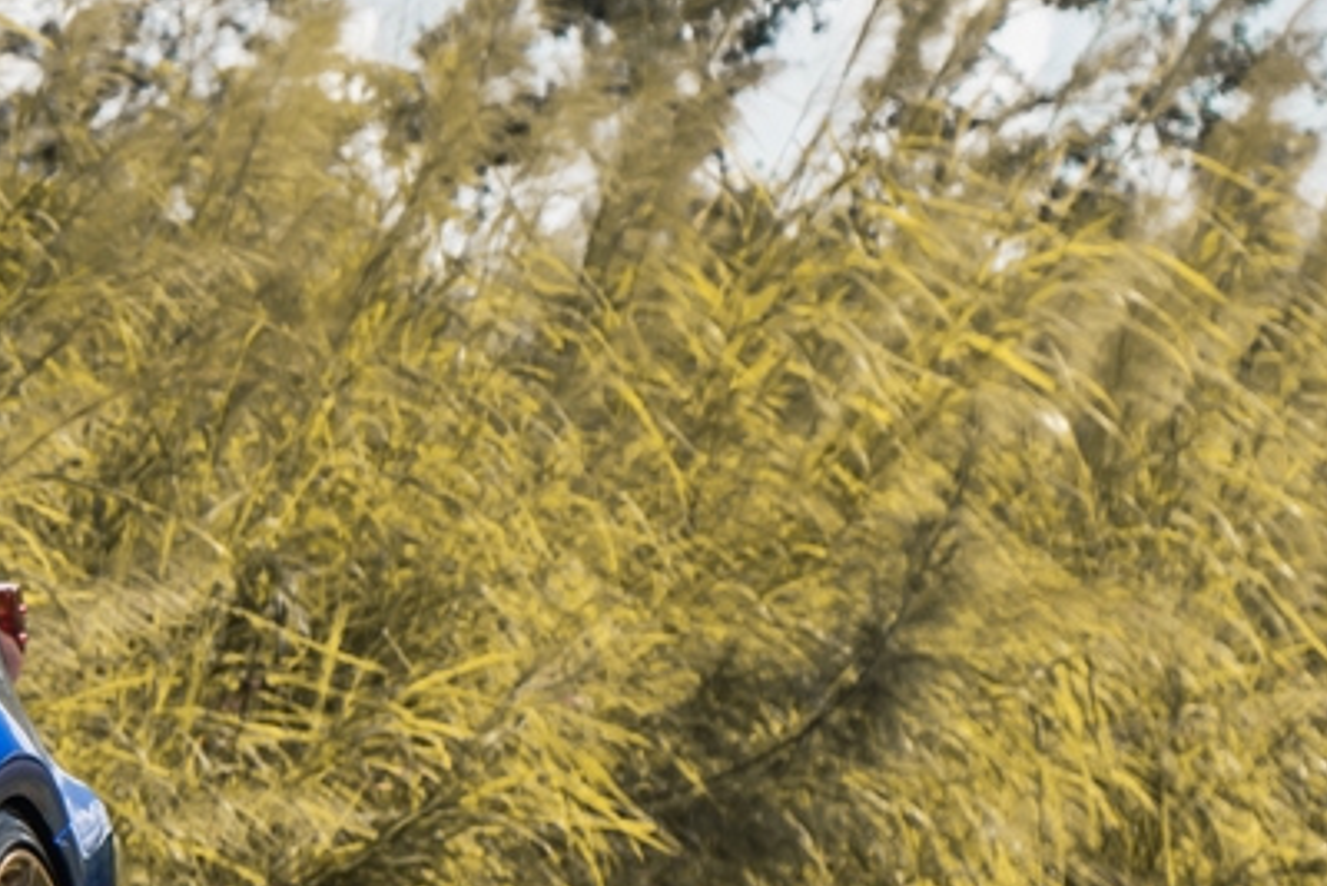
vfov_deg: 4.1
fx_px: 12389
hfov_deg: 5.9
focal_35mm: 336
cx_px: -1831
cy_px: 113
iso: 125
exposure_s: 1/250
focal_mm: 70
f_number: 6.3
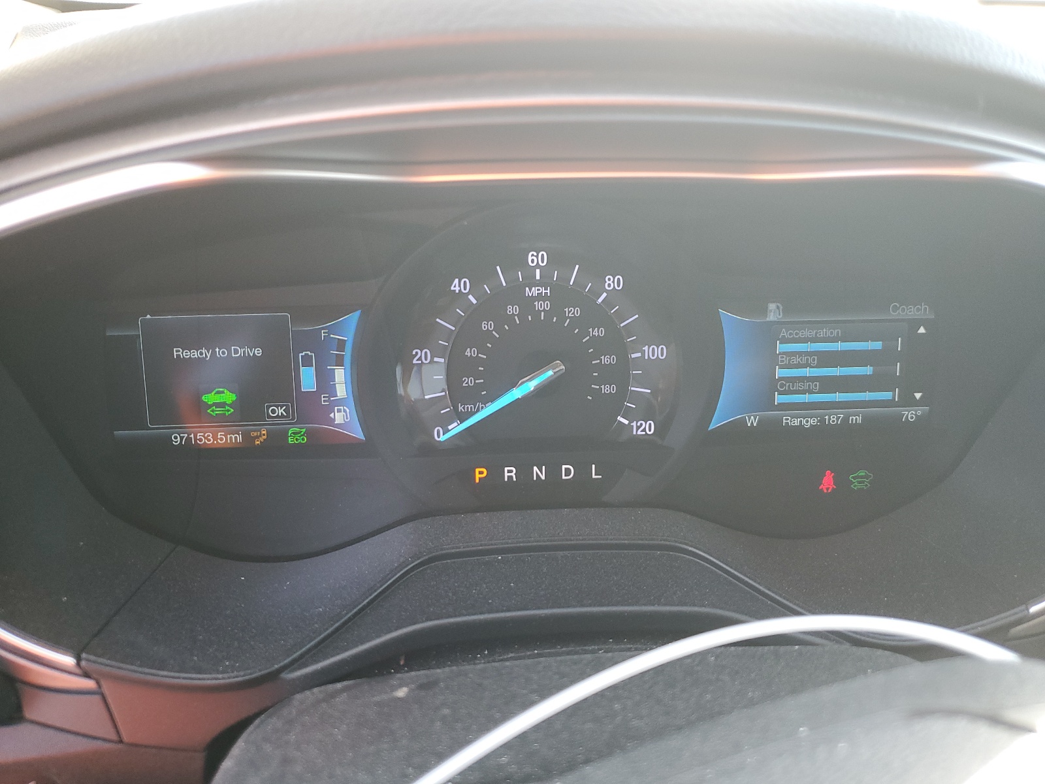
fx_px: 785
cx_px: 522
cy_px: 392
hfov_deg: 67.3
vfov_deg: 53.1
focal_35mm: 26
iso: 85
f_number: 1.5
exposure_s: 1/120
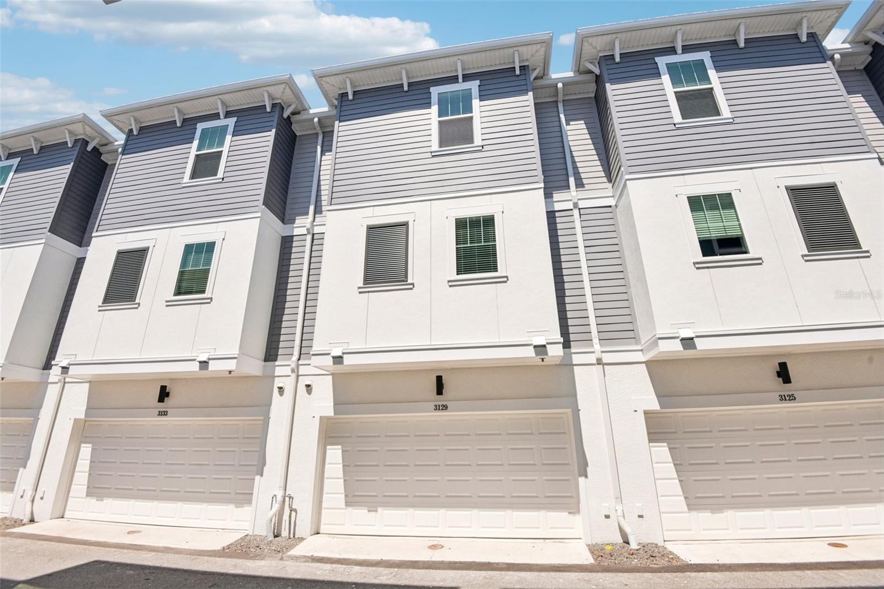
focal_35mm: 16
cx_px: 442
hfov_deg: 96.7
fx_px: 393
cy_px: 294
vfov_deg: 73.7
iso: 400
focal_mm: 16
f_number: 8
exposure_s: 1/2500
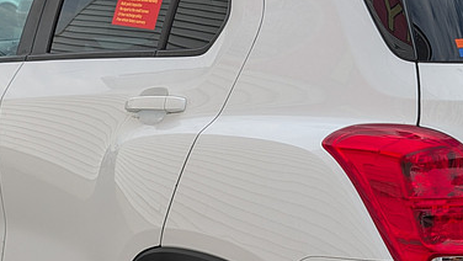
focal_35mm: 71
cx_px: 348
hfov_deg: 29.3
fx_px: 872
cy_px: 223
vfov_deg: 16.8
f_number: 1.68
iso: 19
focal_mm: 6.9
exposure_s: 1/540
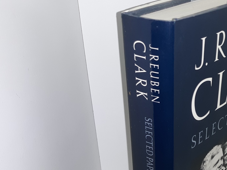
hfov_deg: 33.5
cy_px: 134
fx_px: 361
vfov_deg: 26.1
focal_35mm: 55
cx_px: 194
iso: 64
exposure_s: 1/120
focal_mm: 3.7
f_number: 1.7
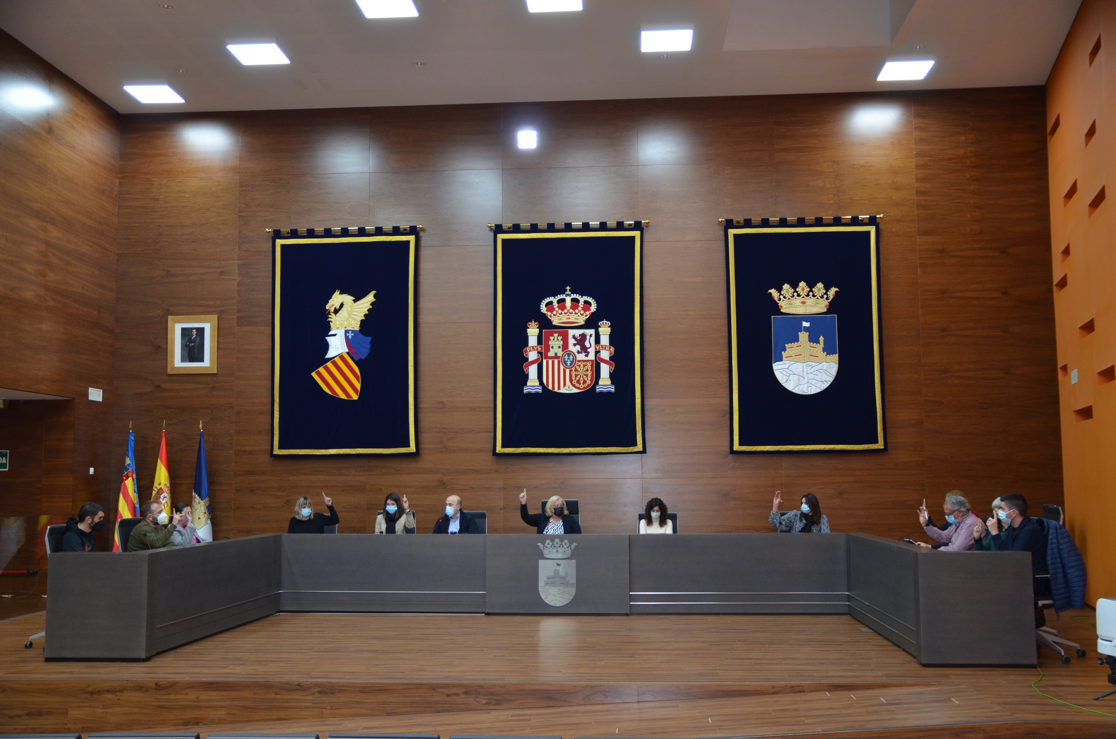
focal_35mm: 36
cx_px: 558
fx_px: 1114
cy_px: 370
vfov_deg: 36.7
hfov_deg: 53.2
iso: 560
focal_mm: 24
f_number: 3
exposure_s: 1/60
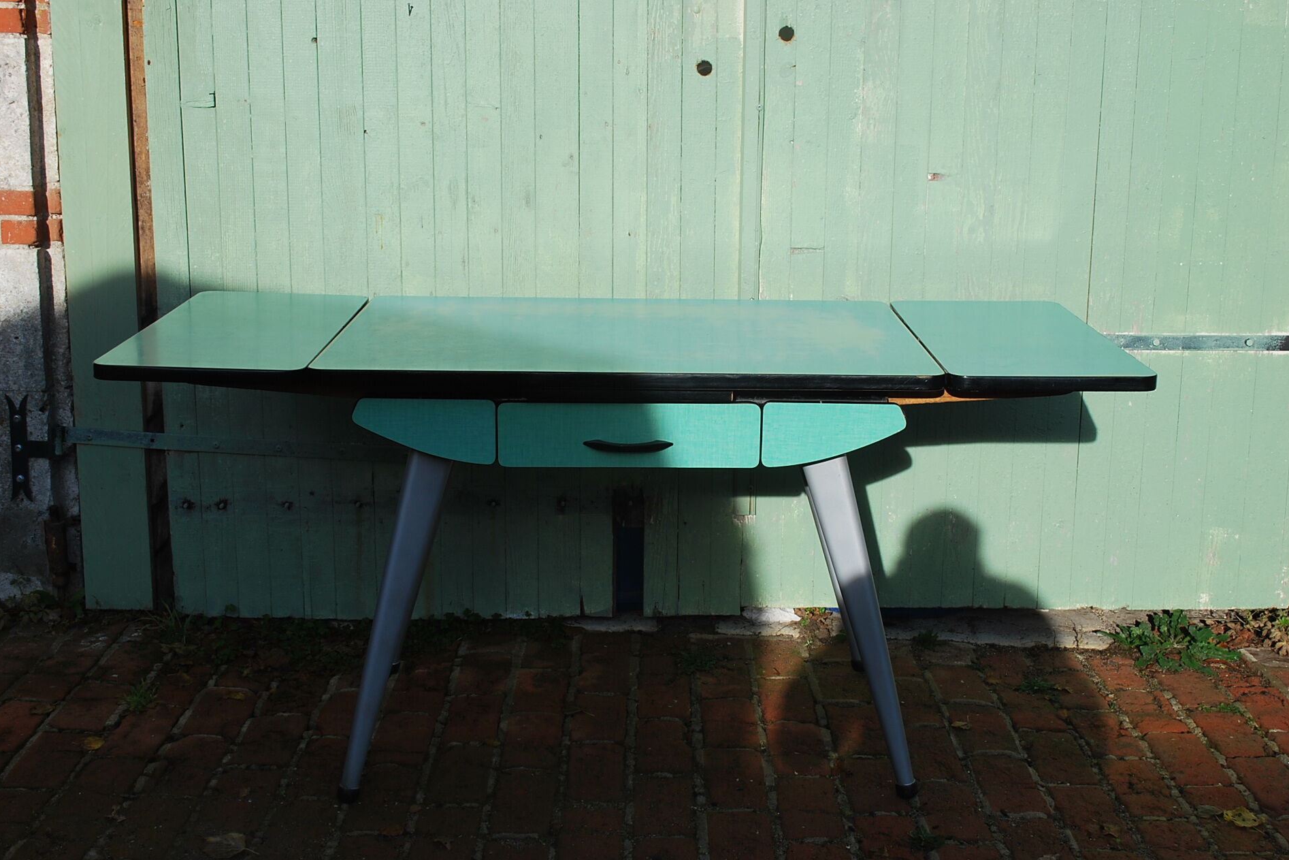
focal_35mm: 45
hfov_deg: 44.0
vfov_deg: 30.2
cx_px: 656
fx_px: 1594
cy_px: 441
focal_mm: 29
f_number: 7.1
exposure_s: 1/200
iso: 100
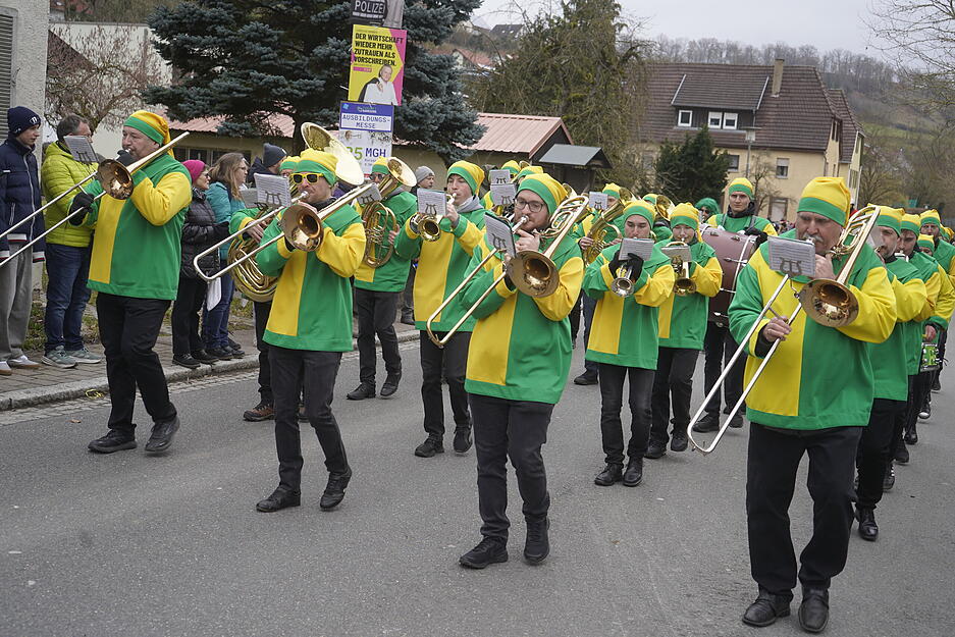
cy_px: 318
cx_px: 478
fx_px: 1167
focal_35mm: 44
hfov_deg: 44.5
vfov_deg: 30.5
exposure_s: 1/160
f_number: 4.5
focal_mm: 44
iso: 100
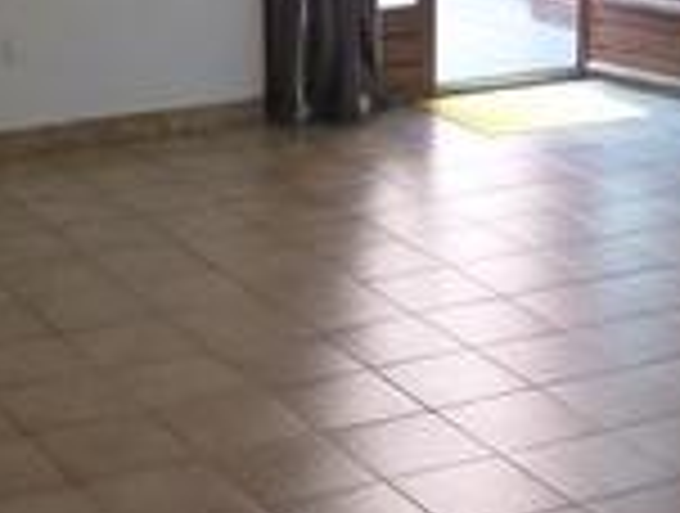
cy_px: -99
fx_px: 1949
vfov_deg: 14.5
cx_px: 295
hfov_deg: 19.8
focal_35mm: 99
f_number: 2.8
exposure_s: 1/50
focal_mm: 4.5
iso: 400
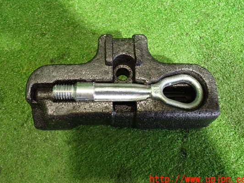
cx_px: 115
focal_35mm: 34
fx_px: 240
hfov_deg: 53.9
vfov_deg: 41.8
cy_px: 82
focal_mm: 5.4
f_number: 2.3
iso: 800
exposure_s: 1/25
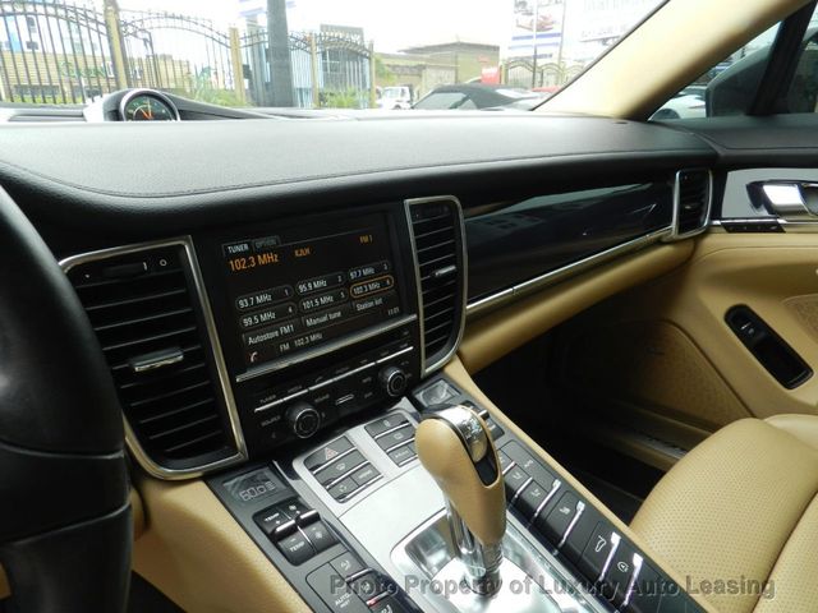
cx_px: 409
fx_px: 544
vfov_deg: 58.9
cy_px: 306
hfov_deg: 73.9
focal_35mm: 23
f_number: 5
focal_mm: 4
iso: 160
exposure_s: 1/80
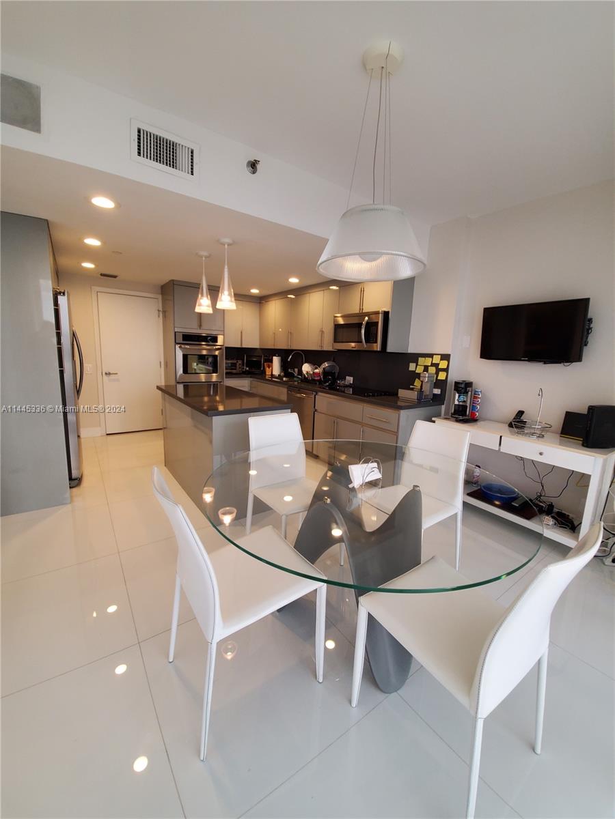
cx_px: 308
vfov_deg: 106.2
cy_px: 410
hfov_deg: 89.9
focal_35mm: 13
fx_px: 308
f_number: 2.2
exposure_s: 1/59
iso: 160
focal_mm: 1.8
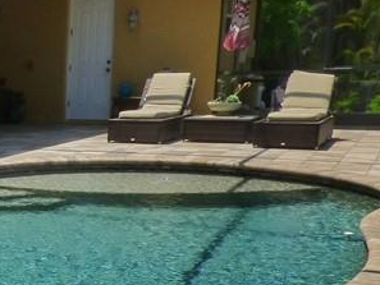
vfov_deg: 20.9
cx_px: -201
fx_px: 758
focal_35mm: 69
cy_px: 252
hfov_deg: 22.6
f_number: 4.5
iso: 200
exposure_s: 1/640
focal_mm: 3.58
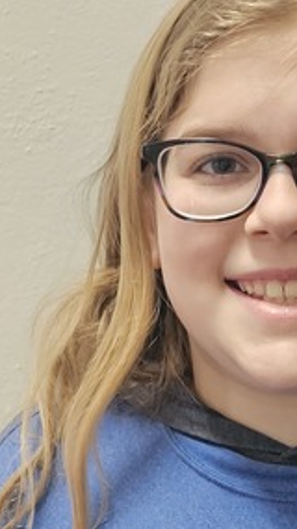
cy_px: 729
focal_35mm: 90
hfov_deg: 13.3
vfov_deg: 21.0
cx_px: 251
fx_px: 1262
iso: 1000
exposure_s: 1/120
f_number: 1.7
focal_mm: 6.3
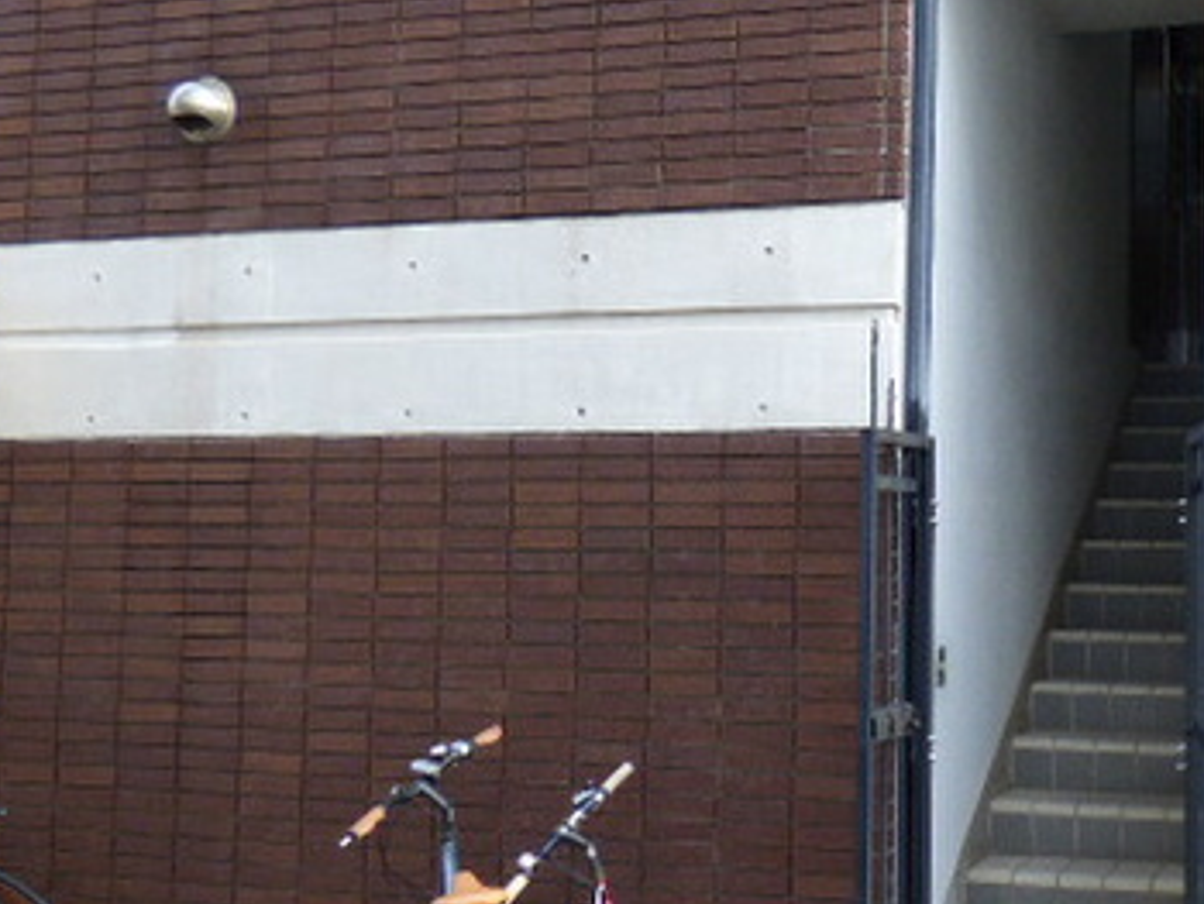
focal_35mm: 40
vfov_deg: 36.0
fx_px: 1392
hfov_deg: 42.6
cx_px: 1101
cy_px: 469
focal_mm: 3.58
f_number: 2.8
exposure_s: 1/60
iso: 125
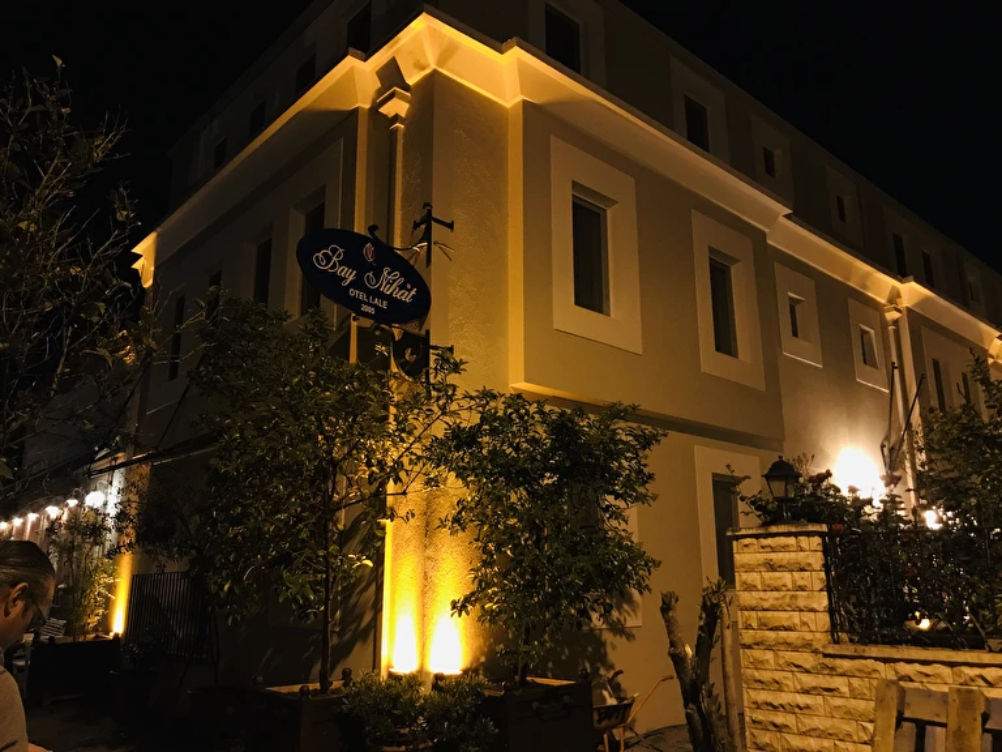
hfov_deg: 63.4
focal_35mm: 28
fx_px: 810
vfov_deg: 49.7
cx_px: 501
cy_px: 376
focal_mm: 3.99
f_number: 1.8
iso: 80
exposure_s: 1/7
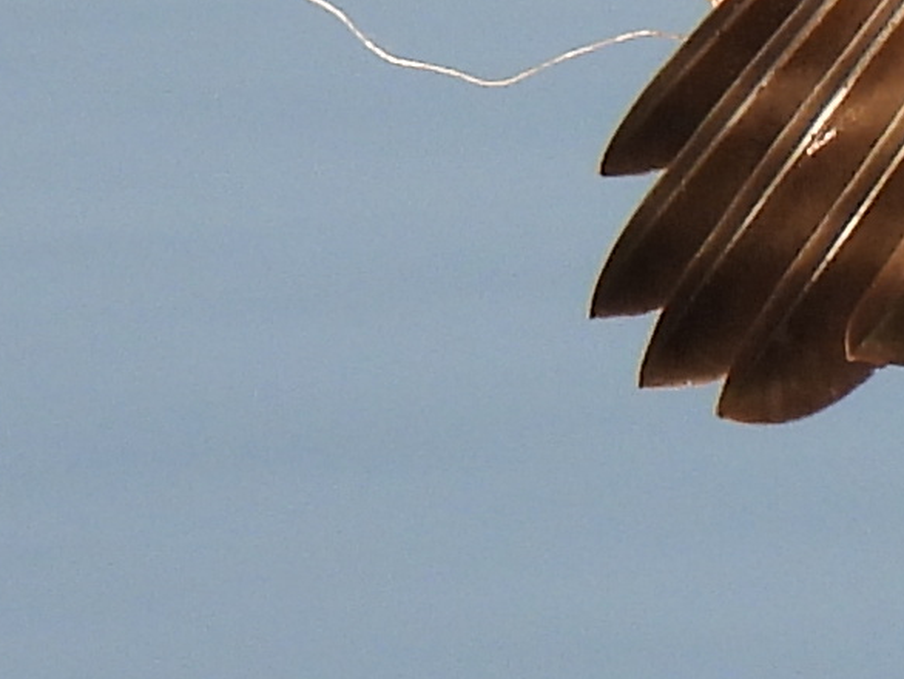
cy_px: -35
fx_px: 82166
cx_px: 3235
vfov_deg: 0.5
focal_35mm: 3145
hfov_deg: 0.6
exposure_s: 1/250
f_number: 5
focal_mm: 71.4
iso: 110
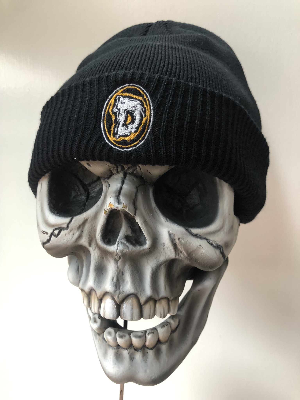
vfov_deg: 63.4
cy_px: 200
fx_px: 324
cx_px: 150
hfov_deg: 49.7
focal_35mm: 28
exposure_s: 1/15
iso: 50
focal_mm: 3.99
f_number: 1.8
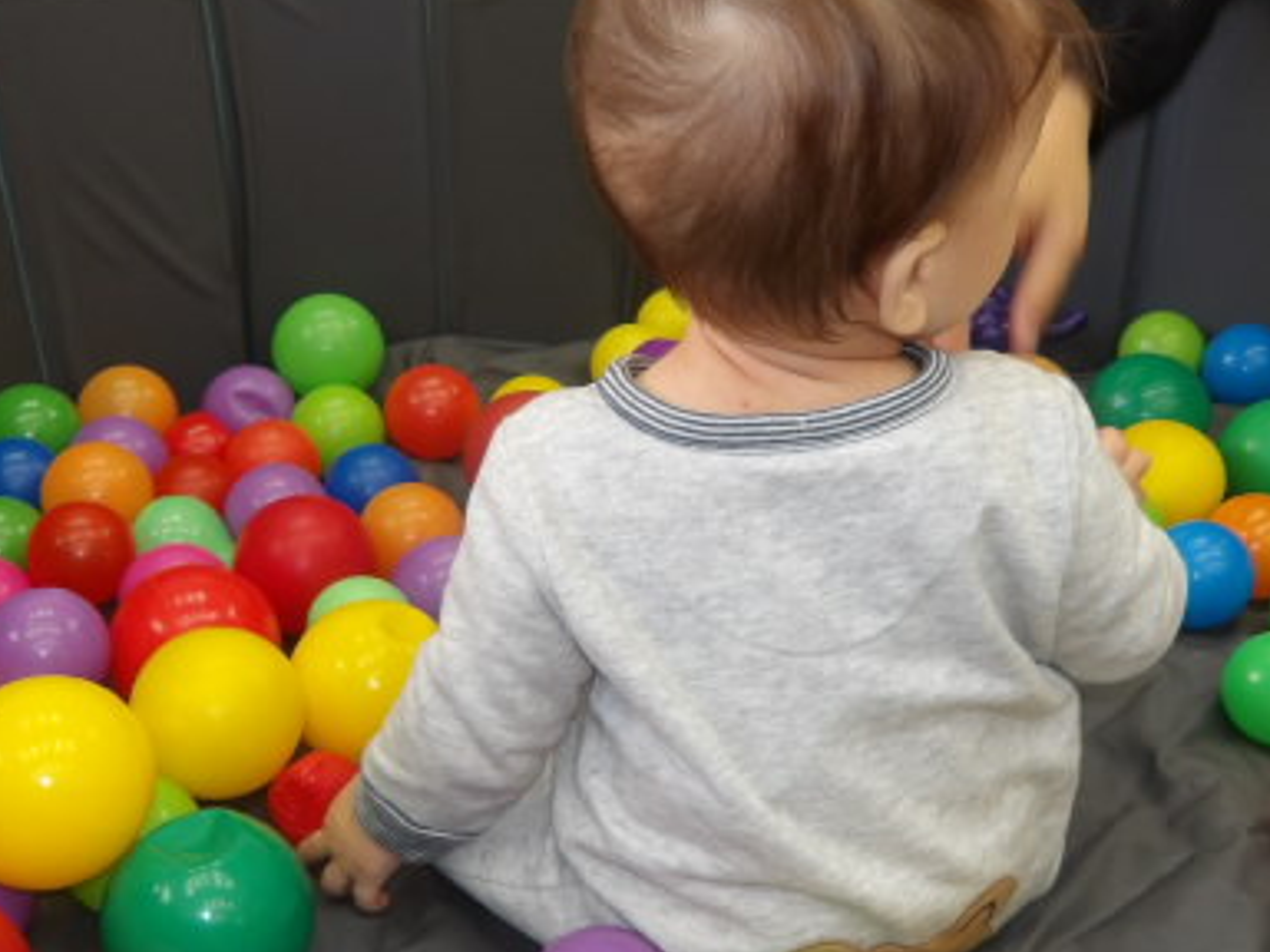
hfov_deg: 42.1
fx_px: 1651
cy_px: 509
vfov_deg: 32.2
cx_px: 665
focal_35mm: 45
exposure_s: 1/30
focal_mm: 4.9
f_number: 3
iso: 100
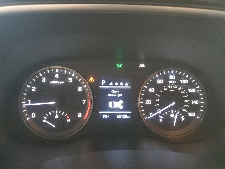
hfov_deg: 67.3
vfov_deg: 53.1
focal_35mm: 26
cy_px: 84
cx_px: 112
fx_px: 169
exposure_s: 1/20
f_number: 1.5
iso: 308
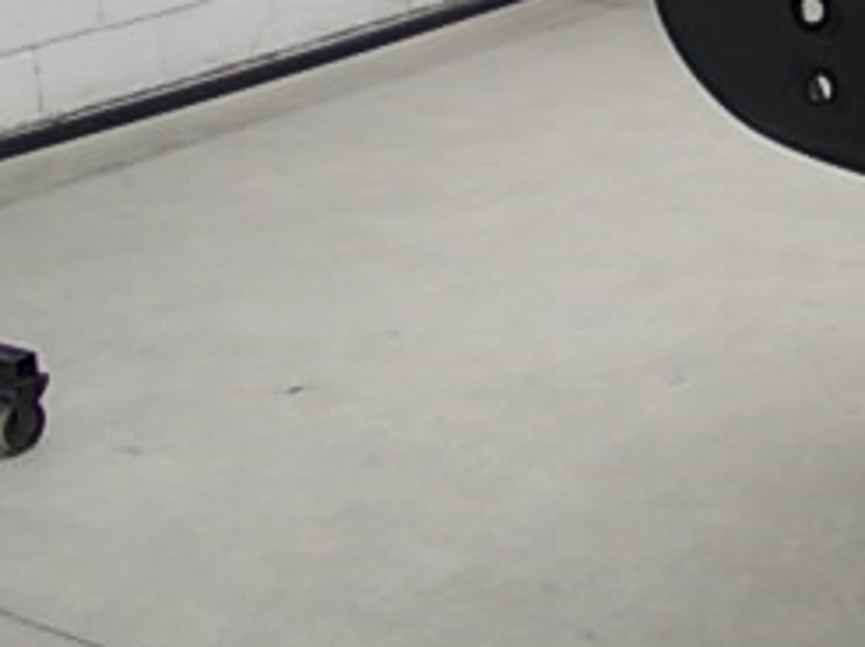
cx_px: 1006
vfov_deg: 14.5
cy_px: -120
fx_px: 2471
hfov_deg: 18.9
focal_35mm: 99
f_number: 3.1
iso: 160
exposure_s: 1/30
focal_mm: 5.3
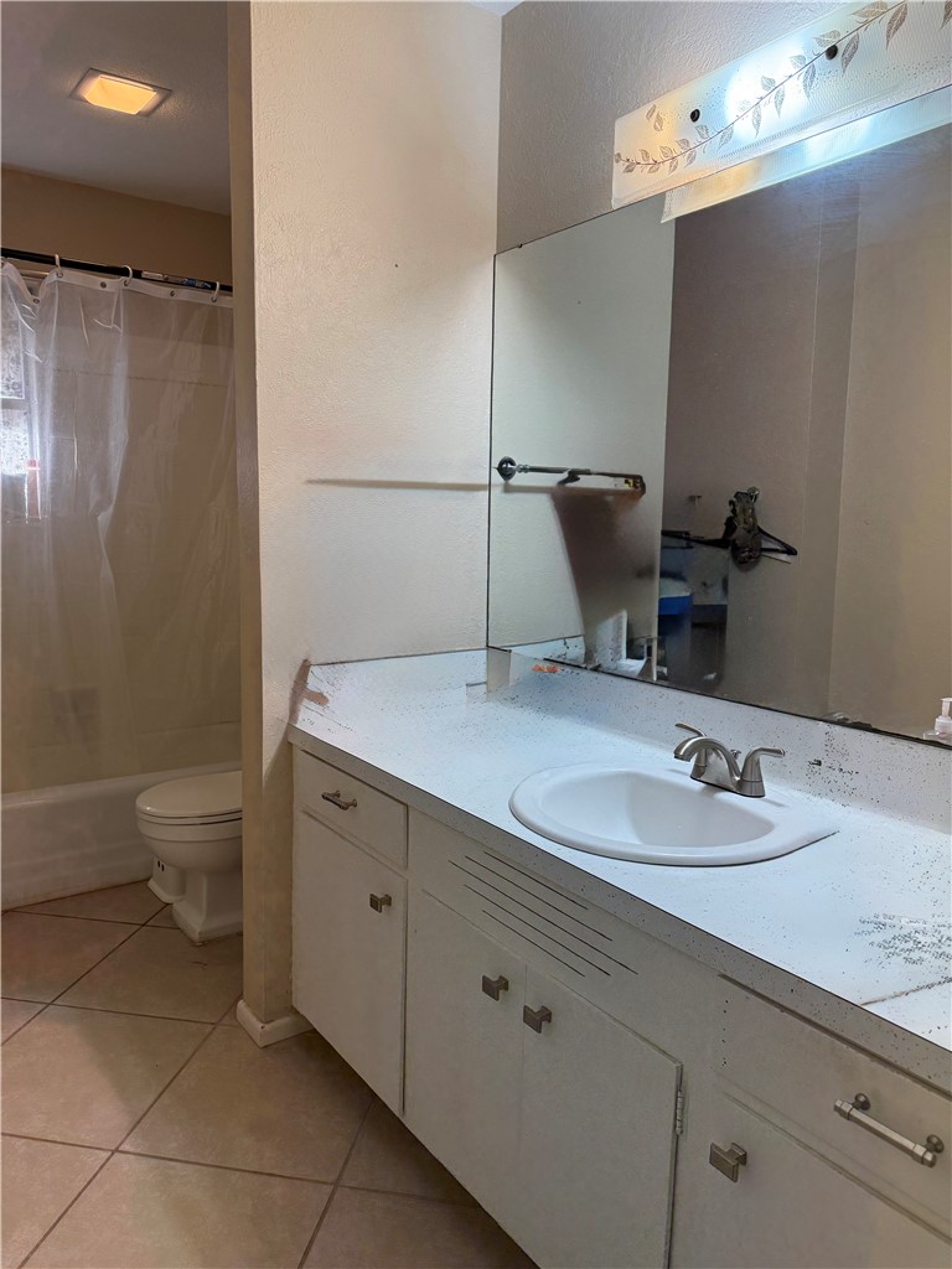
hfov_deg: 56.8
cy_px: 634
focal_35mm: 24
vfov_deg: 71.6
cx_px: 476
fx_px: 880
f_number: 1.78
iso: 125
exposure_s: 1/120
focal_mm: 6.76
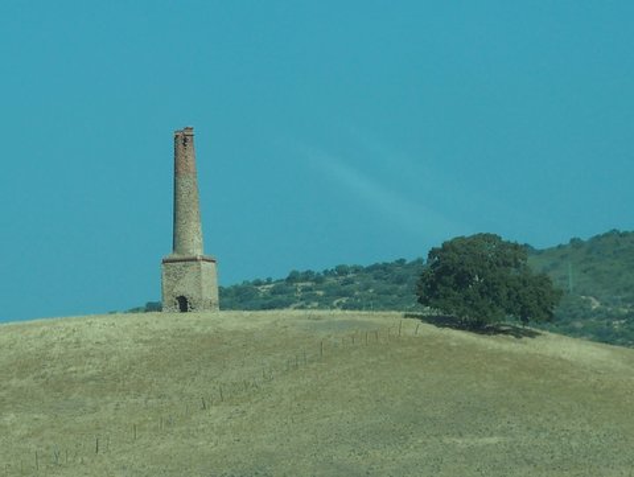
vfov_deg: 11.0
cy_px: 238
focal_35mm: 135
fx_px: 2475
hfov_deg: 14.6
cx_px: 317
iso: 100
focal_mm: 28.8
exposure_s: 1/640
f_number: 3.5
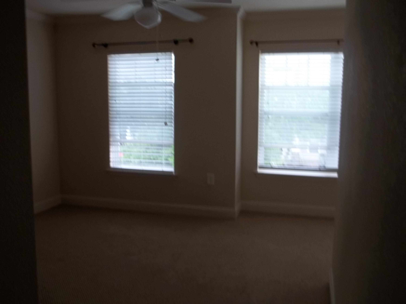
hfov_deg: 55.4
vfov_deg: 42.9
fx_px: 387
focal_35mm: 33
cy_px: 152
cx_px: 203
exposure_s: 1/50
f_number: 3.3
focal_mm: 5.9
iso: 64
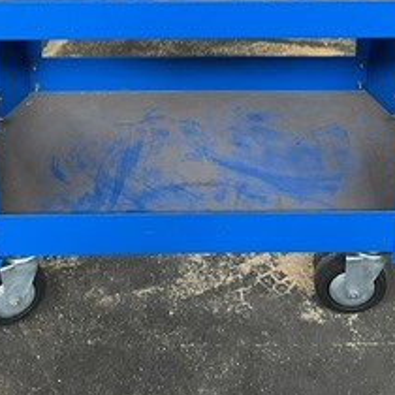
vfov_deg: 21.5
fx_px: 1007
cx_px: 231
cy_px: 11
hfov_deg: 22.2
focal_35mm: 78
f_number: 1.8
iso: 125
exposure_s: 1/50
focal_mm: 3
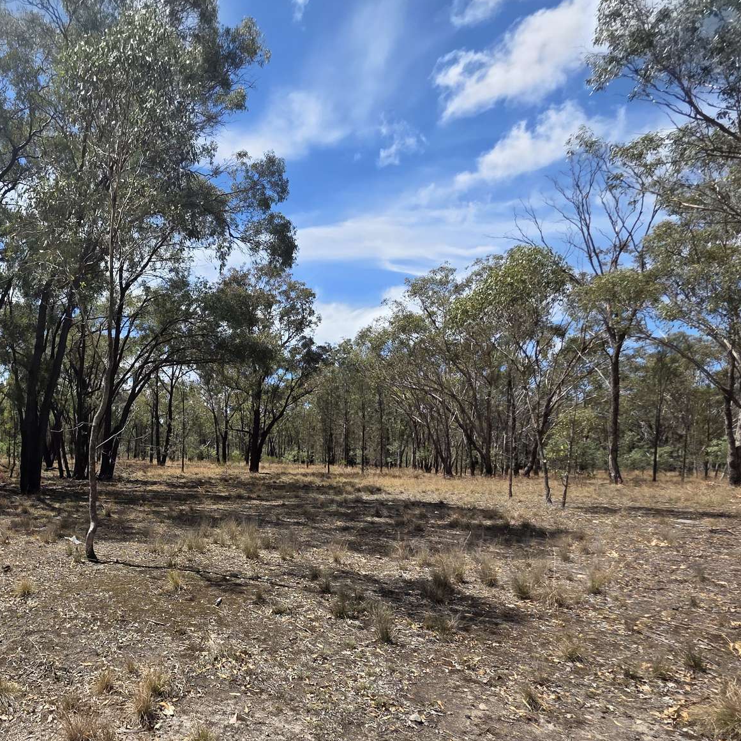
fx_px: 460
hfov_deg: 70.8
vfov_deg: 76.5
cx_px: 160
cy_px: 457
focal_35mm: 19
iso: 40
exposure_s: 1/1559
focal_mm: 2.2
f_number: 1.9
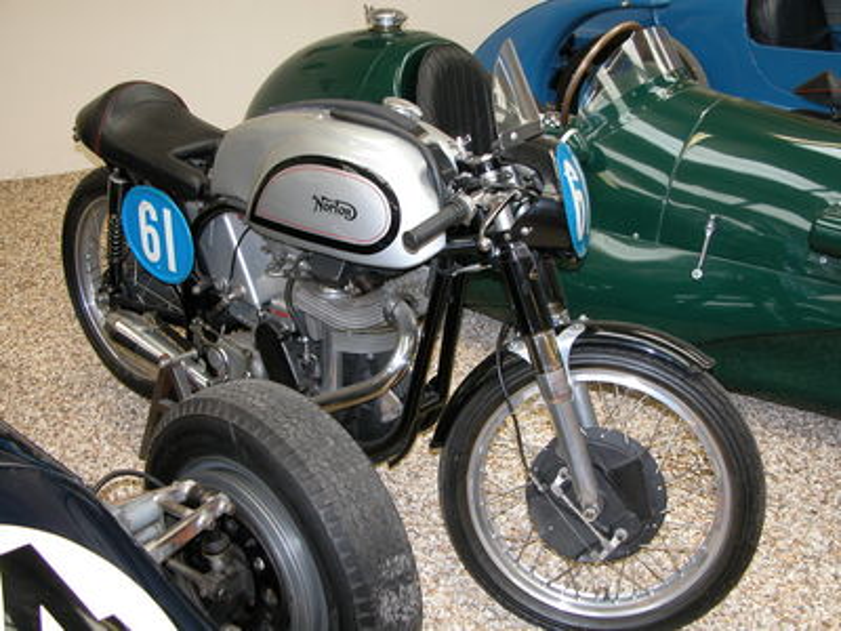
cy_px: 316
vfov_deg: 31.5
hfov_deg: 41.2
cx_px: 420
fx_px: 1118
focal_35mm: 46
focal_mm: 11.6
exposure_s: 1/30
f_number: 3
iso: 100
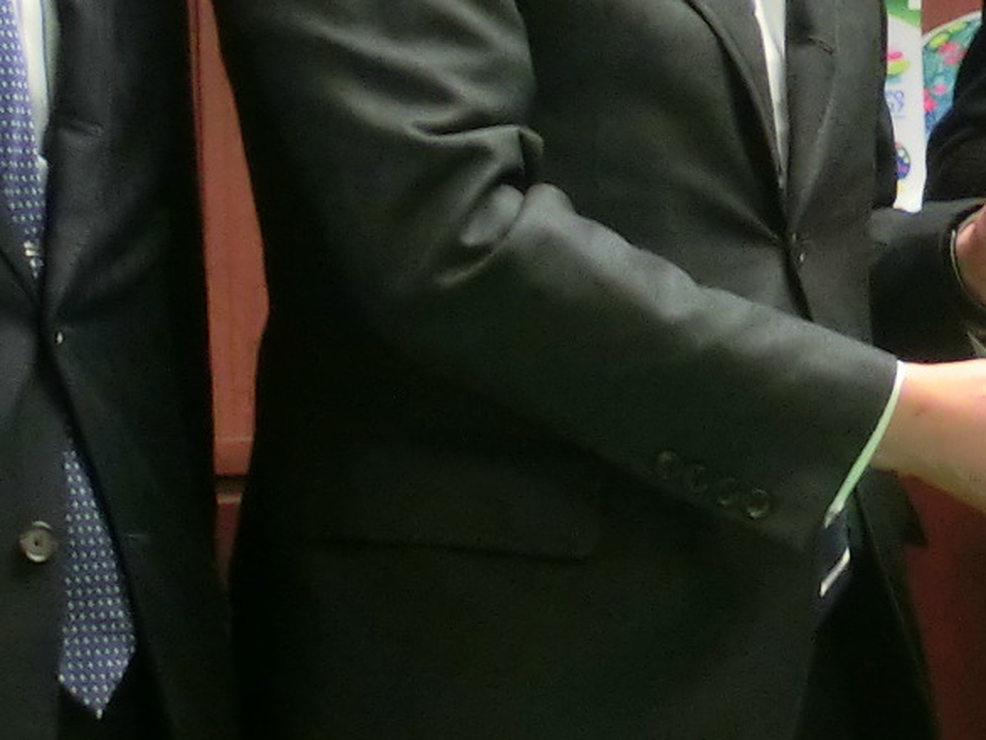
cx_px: 969
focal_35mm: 241
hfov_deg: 8.2
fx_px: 6867
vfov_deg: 6.2
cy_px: 25
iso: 800
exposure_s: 1/50
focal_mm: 12.29
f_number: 4.8
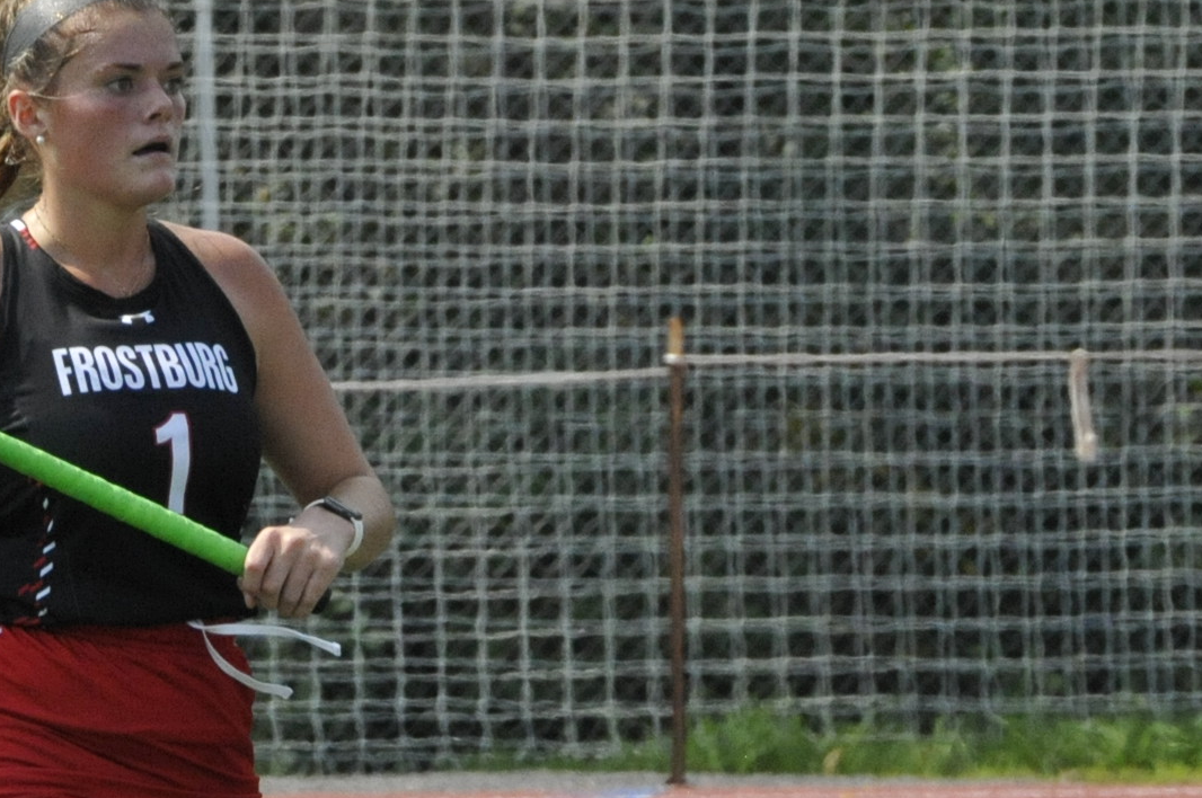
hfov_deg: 2.3
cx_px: -74
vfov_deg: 1.5
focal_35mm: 905
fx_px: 30180
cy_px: 660
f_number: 10
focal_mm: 200
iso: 1600
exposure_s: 1/1250
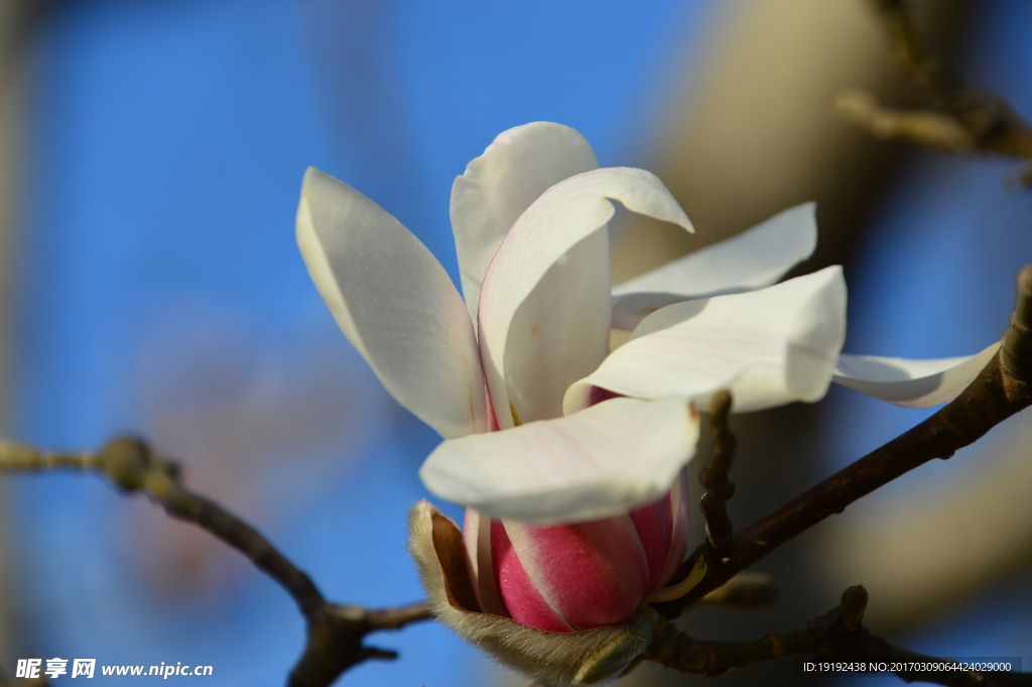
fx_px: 12889
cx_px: 516
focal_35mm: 450
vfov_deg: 3.1
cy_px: 344
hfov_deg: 4.6
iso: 100
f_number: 8
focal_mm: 300
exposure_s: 1/320
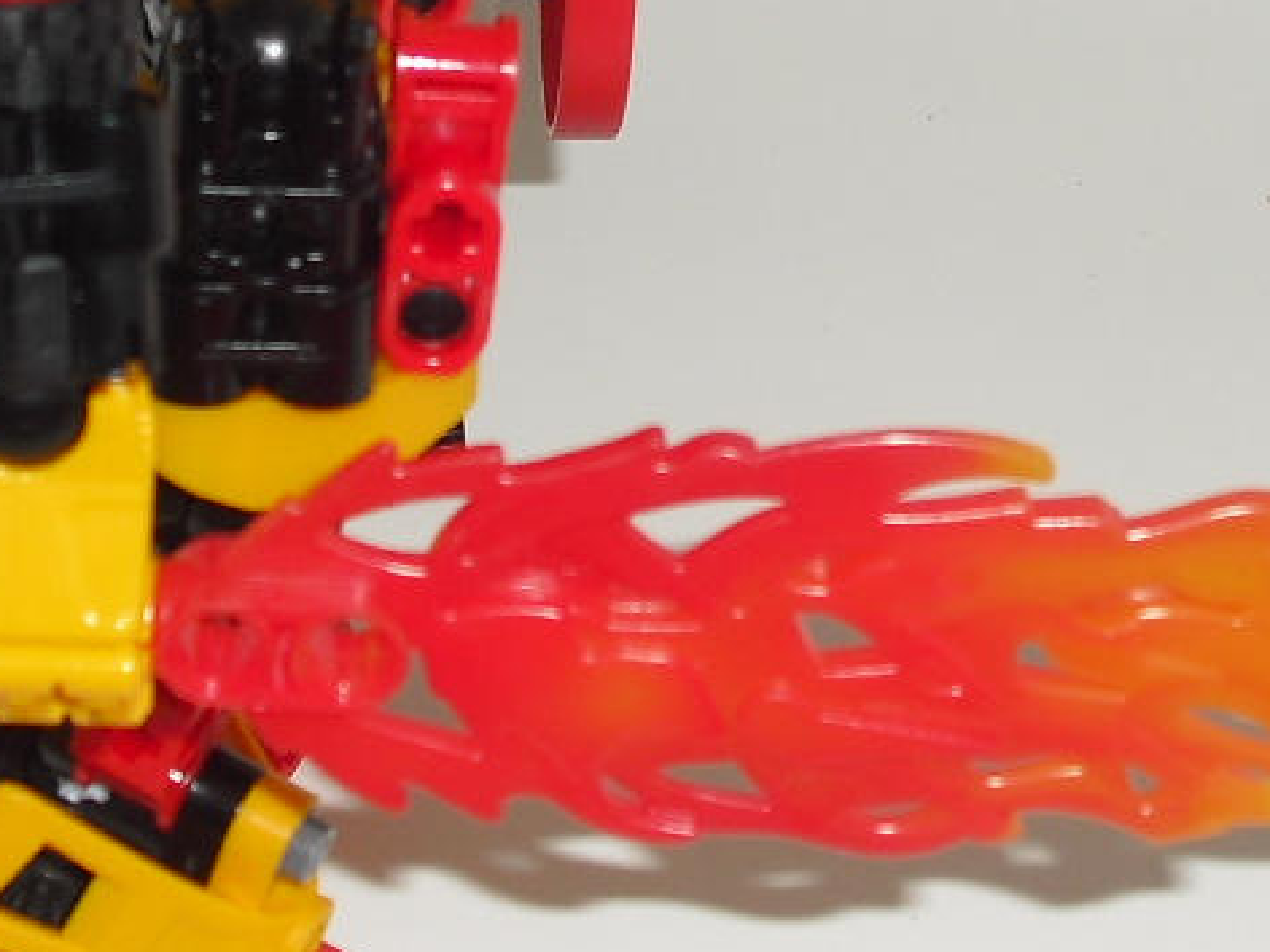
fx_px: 4476
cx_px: 587
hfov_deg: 16.1
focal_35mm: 122
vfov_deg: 11.9
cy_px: -113
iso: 64
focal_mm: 6.3
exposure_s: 1/60
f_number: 3.1
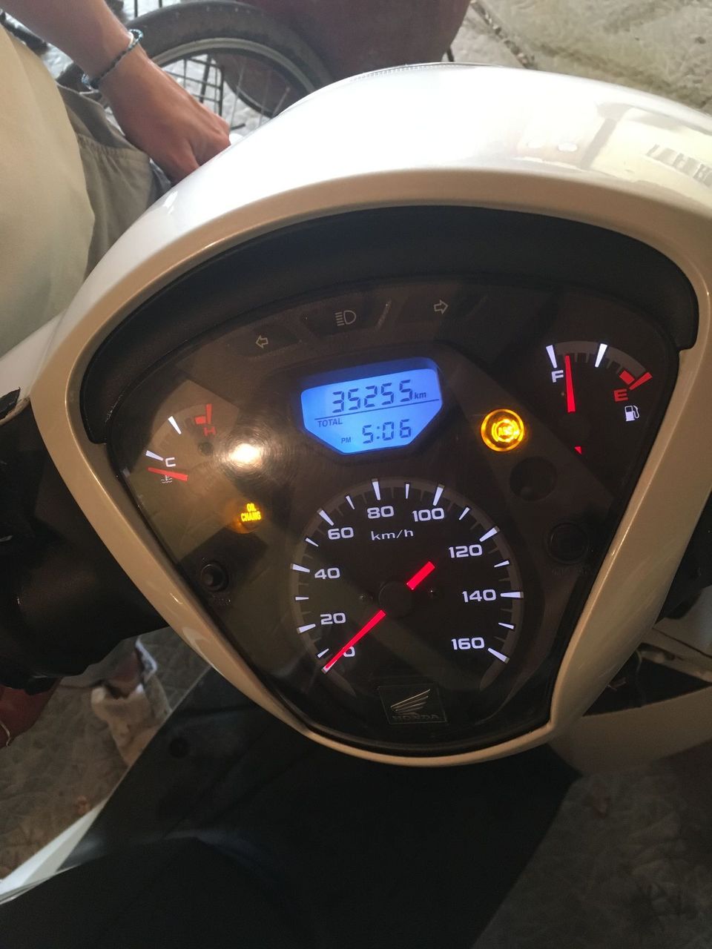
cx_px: 356
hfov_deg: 48.2
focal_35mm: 29
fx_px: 795
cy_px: 474
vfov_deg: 61.7
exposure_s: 1/25
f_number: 2.2
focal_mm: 4.15
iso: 200
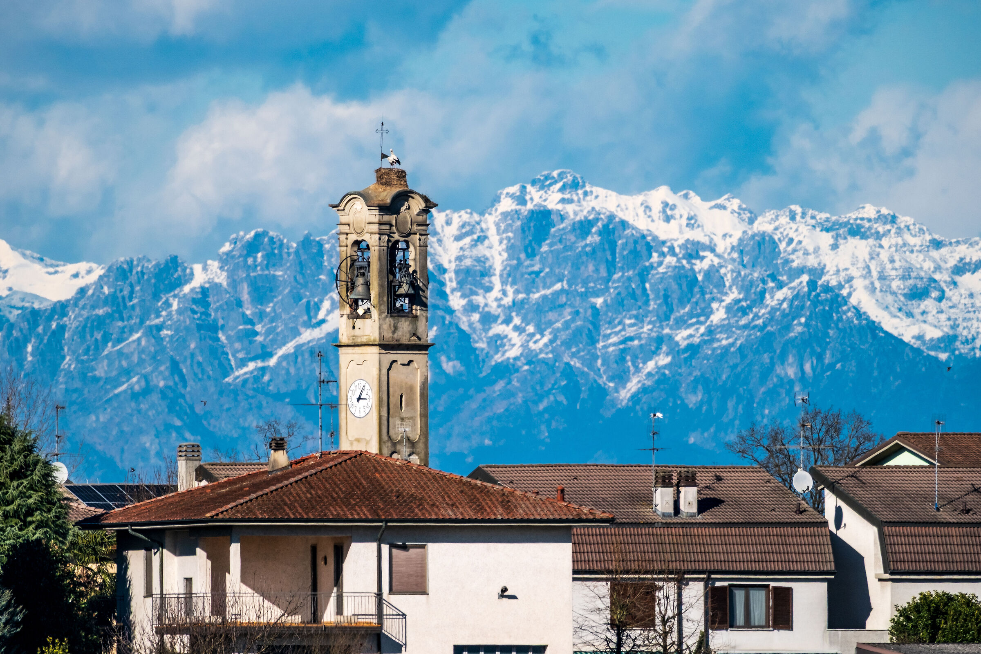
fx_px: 24523
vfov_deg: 1.5
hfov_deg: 2.3
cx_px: 490
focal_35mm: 900
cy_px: 327
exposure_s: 1/1250
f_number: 8
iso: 160
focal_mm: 600
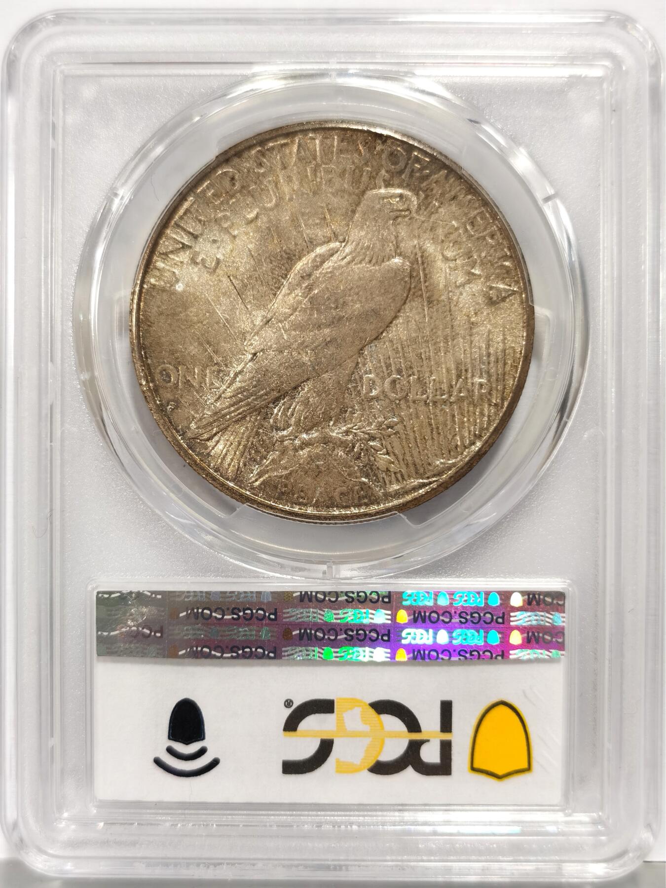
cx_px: 333
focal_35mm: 54
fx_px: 1385
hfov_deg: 27.0
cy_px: 444
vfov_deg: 35.5
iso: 125
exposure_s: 1/100
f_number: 16
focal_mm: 5.56
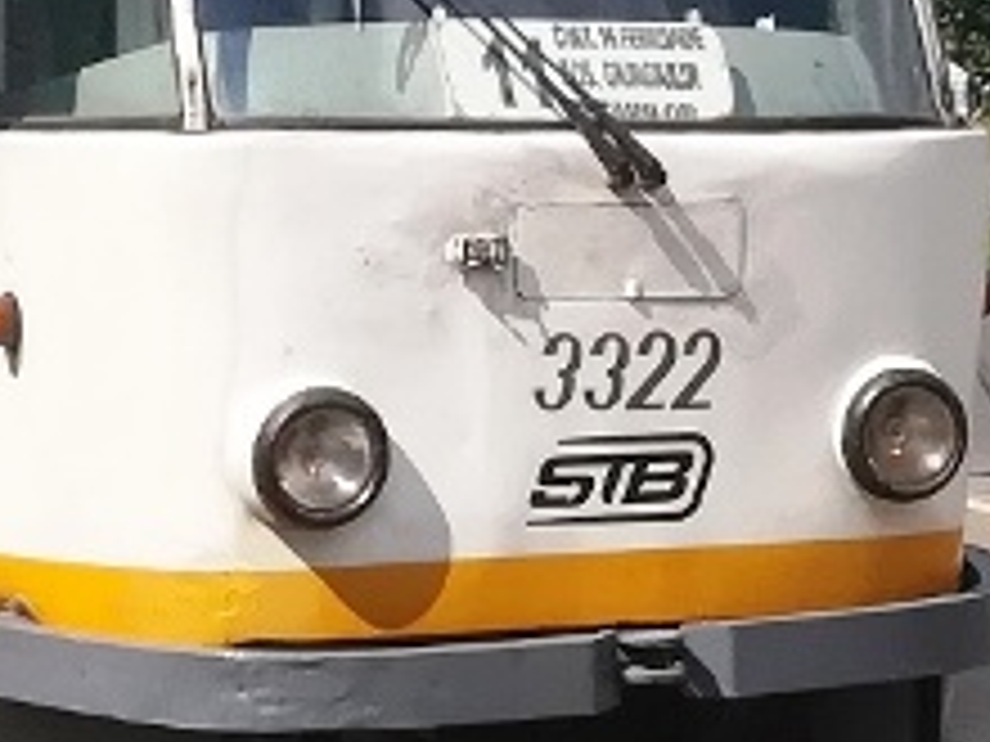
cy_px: -283
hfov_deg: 12.4
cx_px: 814
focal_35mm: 158
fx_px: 4519
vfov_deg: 9.2
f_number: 2.2
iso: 50
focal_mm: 3.83
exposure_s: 1/1076
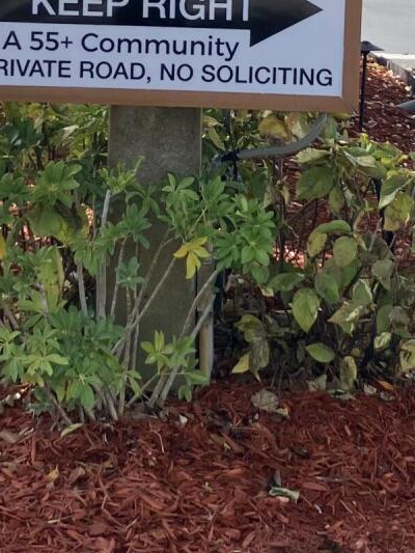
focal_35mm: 105
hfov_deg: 14.1
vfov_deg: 18.0
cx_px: 166
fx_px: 1678
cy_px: -57
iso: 32
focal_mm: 3.99
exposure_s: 1/1279
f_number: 1.8
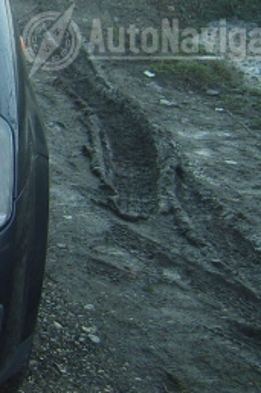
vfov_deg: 18.4
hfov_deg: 11.3
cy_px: 86
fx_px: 1198
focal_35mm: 110
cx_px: -259
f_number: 2.8
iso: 100
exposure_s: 1/250
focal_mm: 7.3
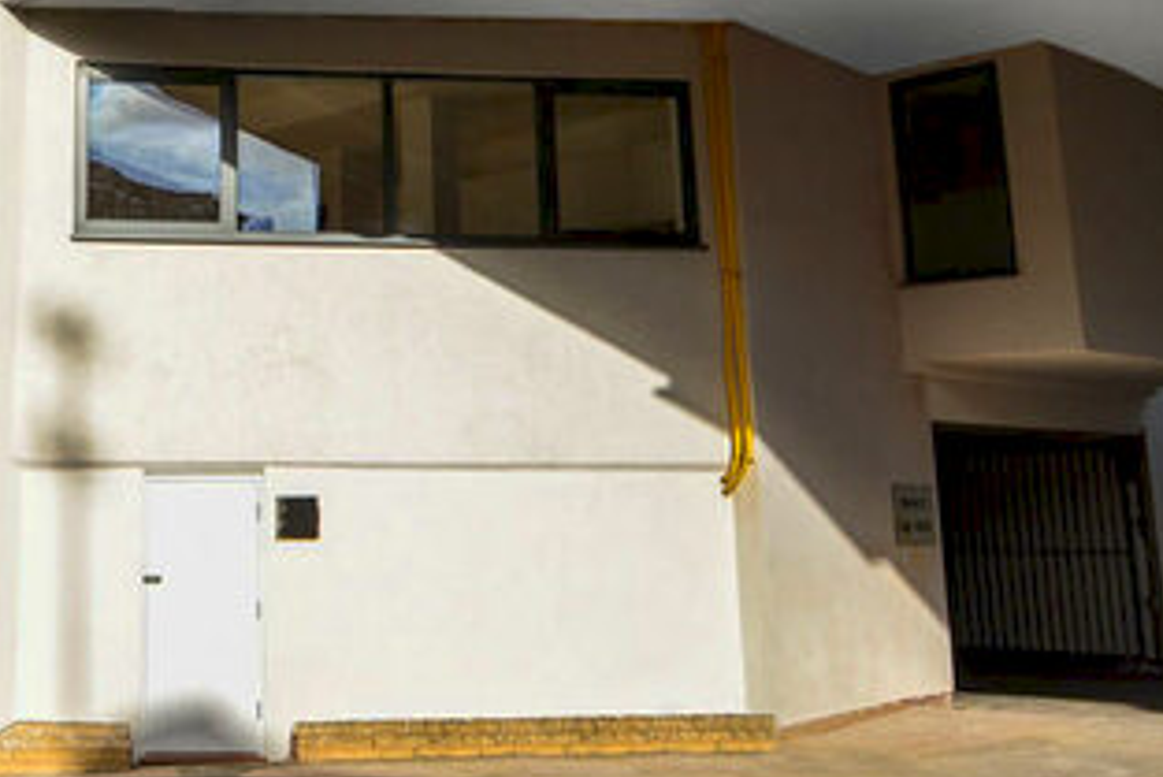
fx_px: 1519
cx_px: 167
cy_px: 180
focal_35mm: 47
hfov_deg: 39.5
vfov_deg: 28.2
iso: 100
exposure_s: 1/320
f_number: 9
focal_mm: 14
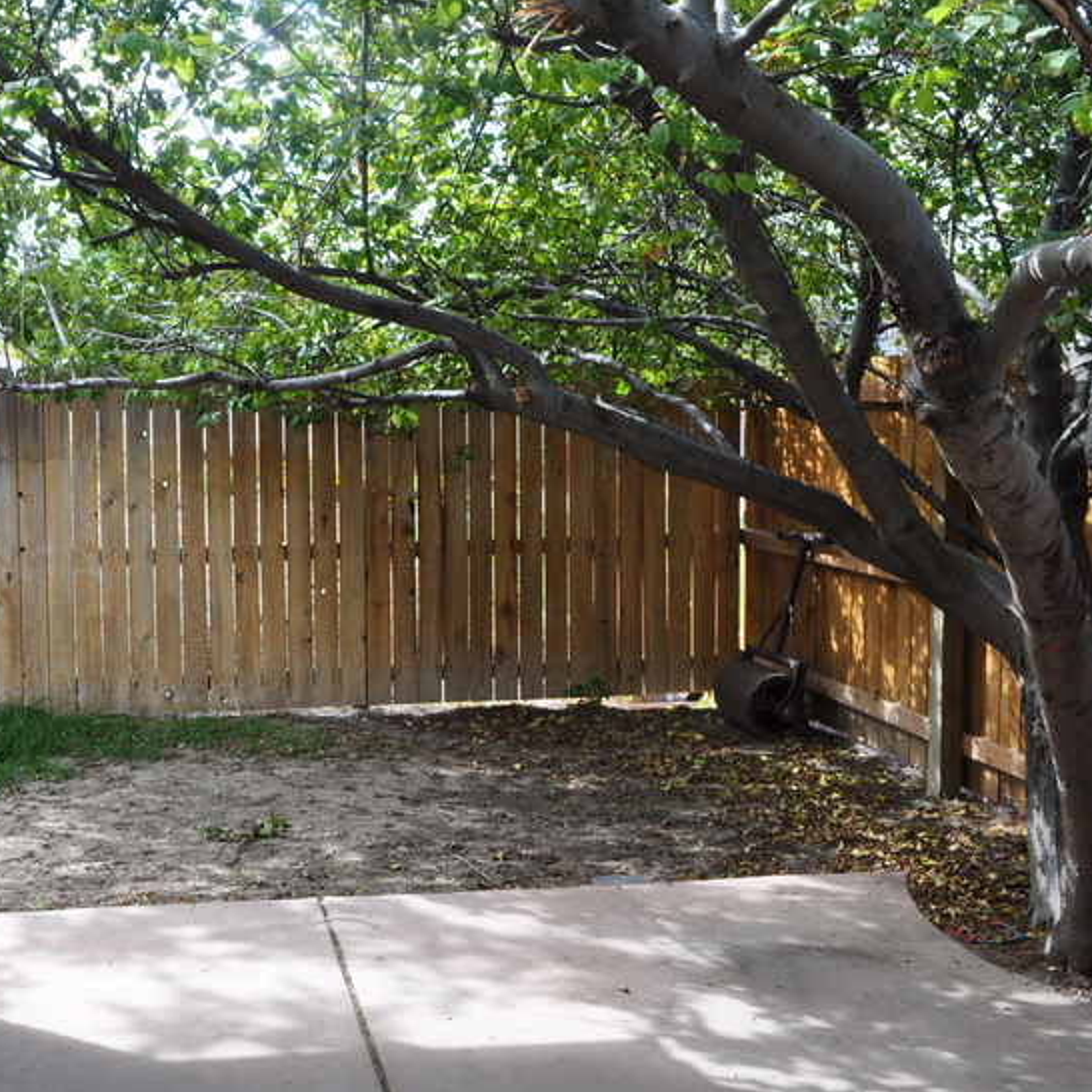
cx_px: 292
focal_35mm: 43
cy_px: 468
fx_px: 1535
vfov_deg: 39.1
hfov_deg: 38.3
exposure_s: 1/100
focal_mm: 18
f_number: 9
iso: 400
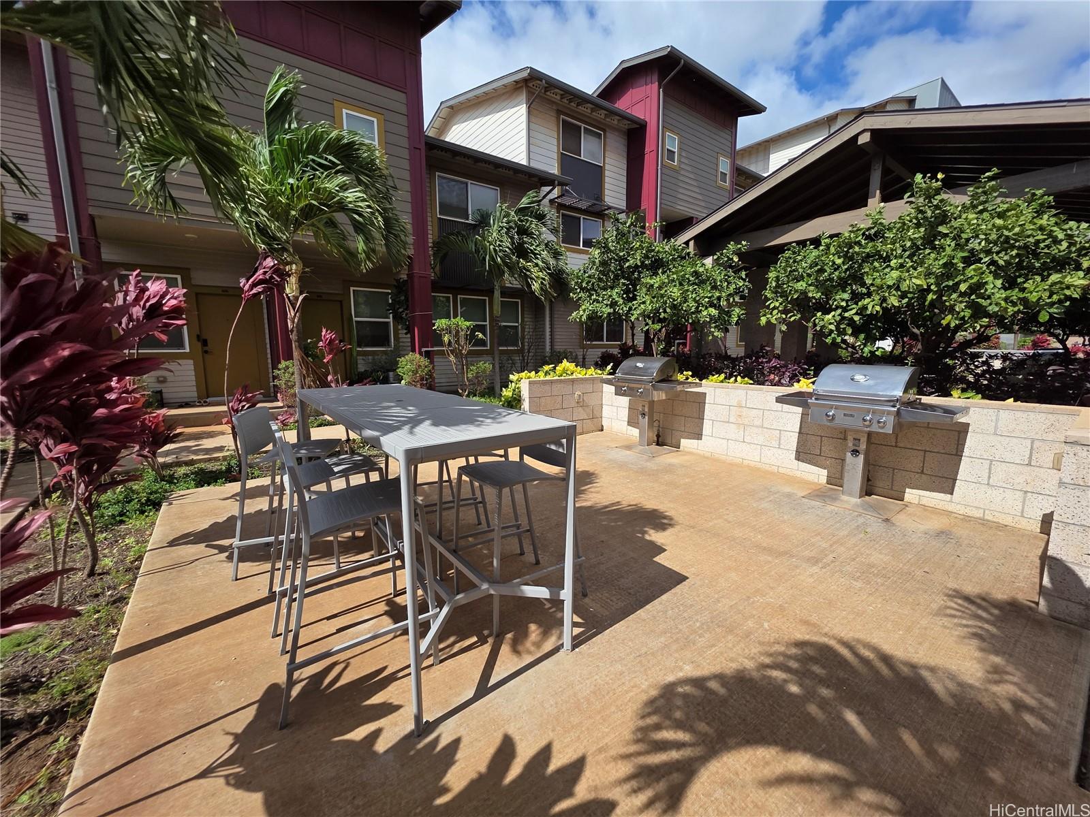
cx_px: 545
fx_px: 409
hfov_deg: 106.2
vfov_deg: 89.9
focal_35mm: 13
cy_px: 408
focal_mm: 2.2
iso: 40
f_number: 1.9
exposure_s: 1/2134
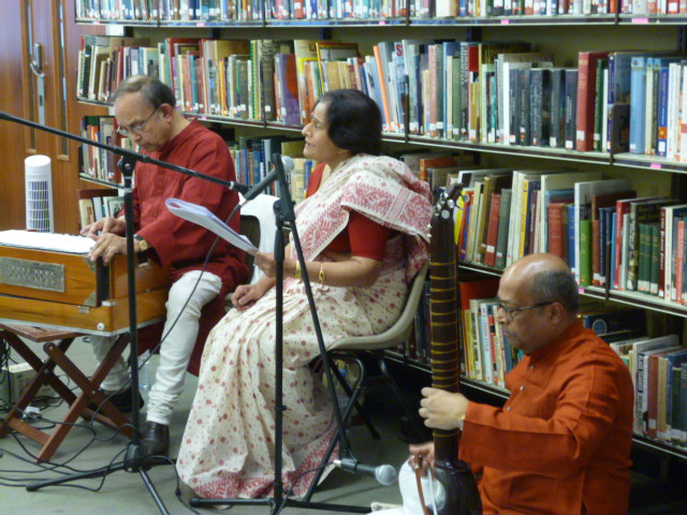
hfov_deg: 28.2
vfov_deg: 21.3
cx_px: 344
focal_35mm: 69
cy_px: 258
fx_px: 1369
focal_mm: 12.3
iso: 400
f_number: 4.5
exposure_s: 1/8
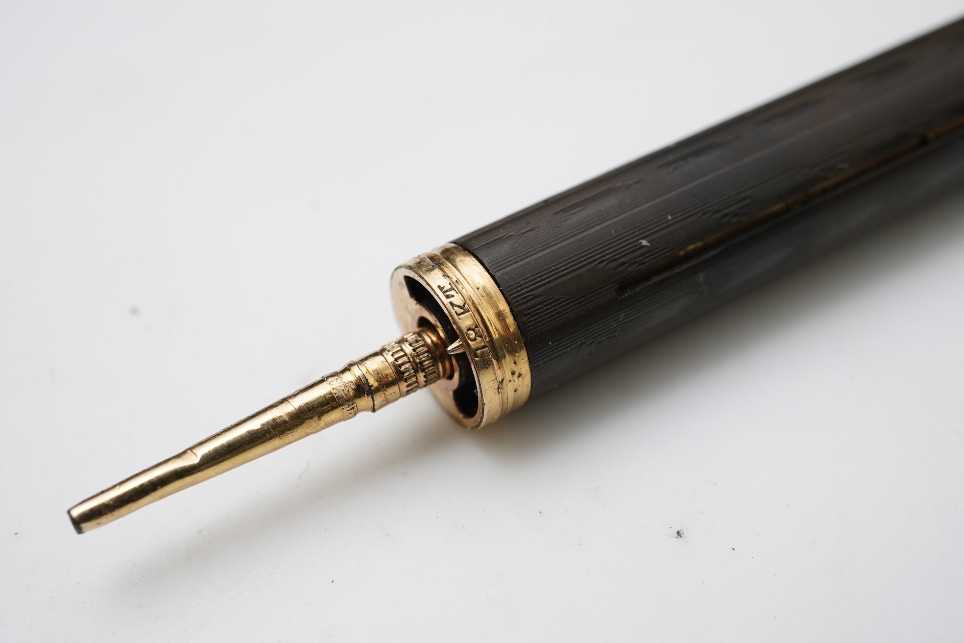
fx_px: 1205
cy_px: 322
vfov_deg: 29.9
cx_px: 482
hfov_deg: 43.6
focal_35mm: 45
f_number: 18
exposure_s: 1/125
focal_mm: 30
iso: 400
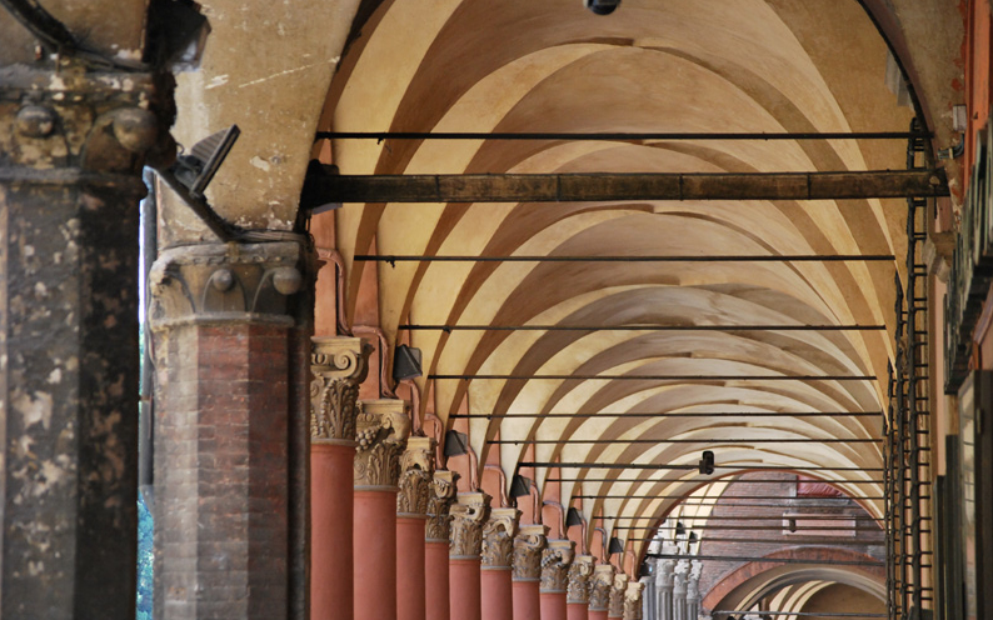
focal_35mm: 179
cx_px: 494
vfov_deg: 7.3
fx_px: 4843
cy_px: 322
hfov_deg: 11.7
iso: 800
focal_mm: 116
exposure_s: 1/200
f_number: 4.8
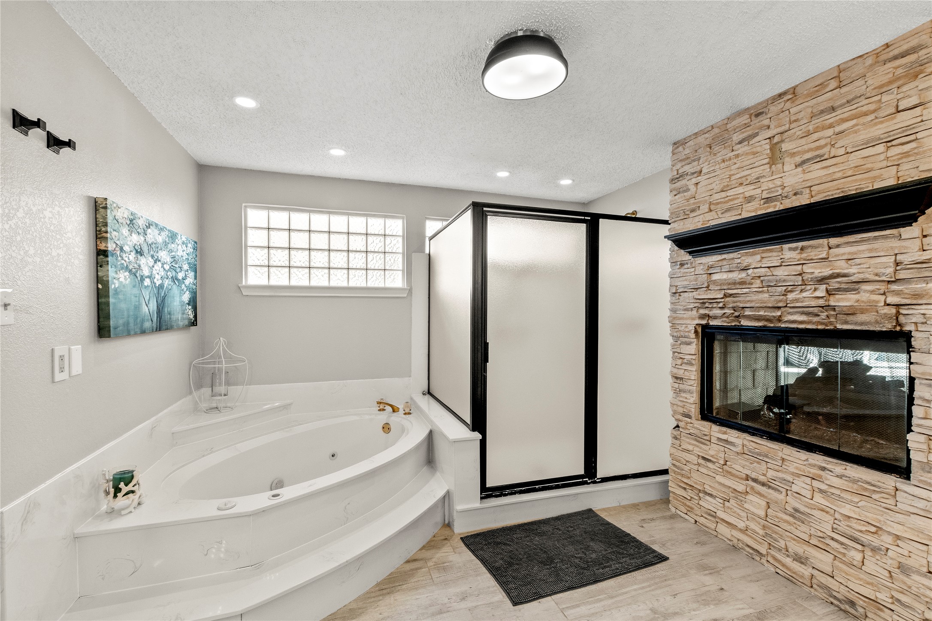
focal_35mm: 15
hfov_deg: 100.4
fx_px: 388
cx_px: 466
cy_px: 310
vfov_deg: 77.3
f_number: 10
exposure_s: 1/5
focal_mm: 10
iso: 100
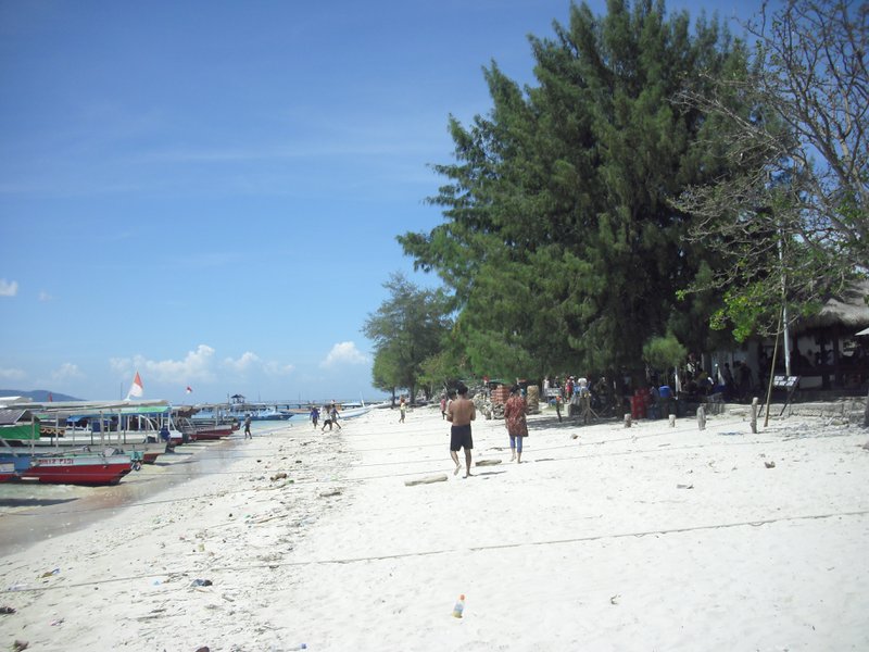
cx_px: 434
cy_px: 326
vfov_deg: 37.7
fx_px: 954
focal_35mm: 38
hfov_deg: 49.0
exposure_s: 1/320
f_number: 8
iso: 100
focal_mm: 6.2
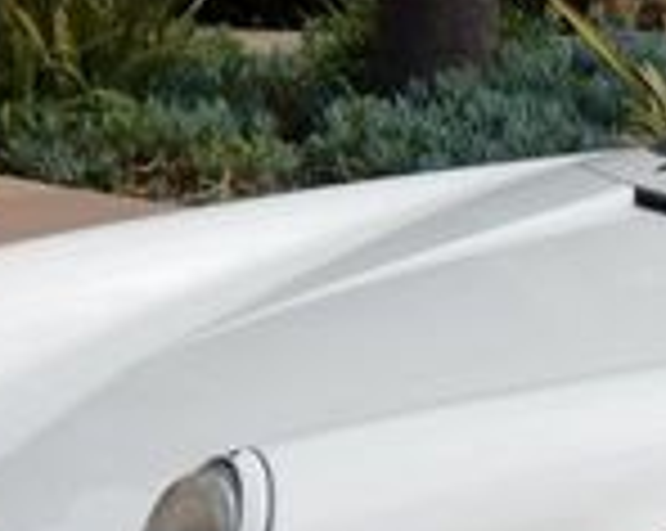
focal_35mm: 219
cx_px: 1084
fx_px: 4311
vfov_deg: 7.0
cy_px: 508
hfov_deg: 8.6
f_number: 2.4
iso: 25
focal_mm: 6
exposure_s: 1/1014
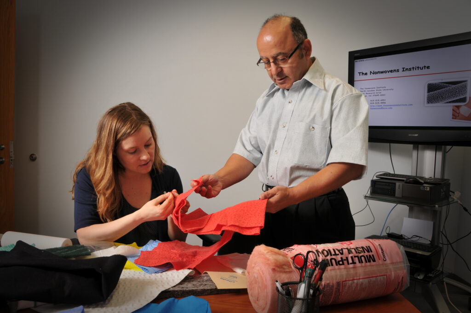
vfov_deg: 47.8
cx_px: 236
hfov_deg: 67.4
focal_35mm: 27
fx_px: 353
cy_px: 156
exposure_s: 1/30
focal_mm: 18
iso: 200
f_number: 8
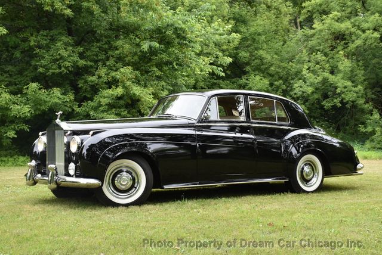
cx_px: 191
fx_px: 637
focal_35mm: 60
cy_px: 128
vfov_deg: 22.7
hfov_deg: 33.4
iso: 800
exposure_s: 1/320
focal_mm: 40
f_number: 8
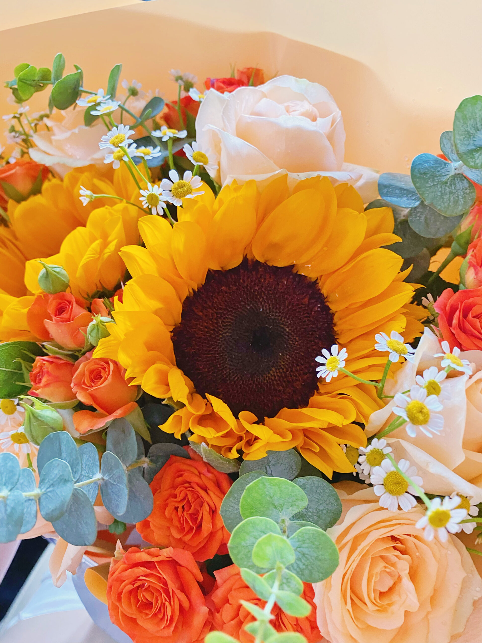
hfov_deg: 53.1
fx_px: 483
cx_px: 241
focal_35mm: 26
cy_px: 322
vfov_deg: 67.3
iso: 200
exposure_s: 1/60
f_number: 1.8
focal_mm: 4.25
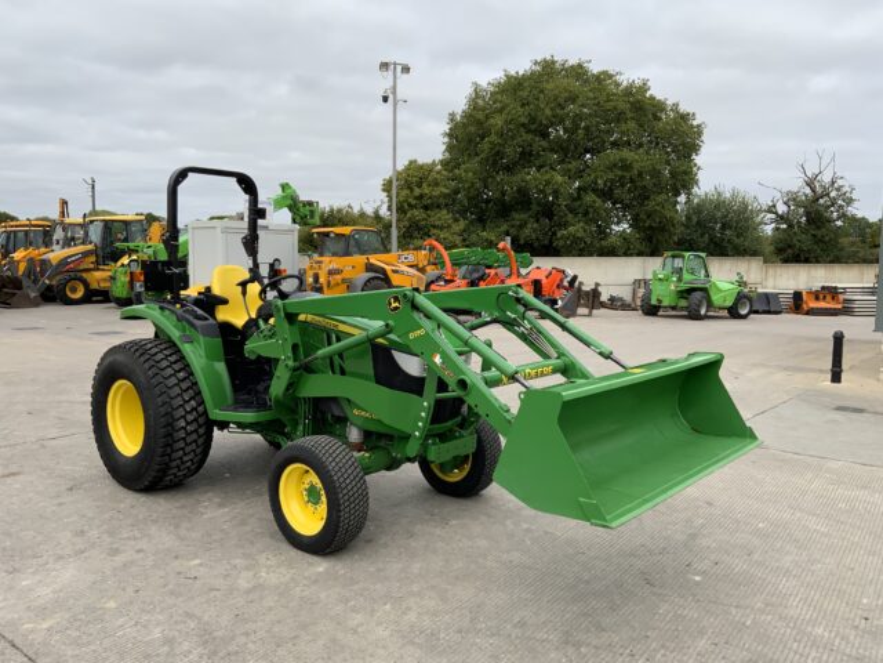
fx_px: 740
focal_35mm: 29
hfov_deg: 61.7
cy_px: 332
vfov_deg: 48.2
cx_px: 442
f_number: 1.8
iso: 16
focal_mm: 3
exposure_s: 1/1577
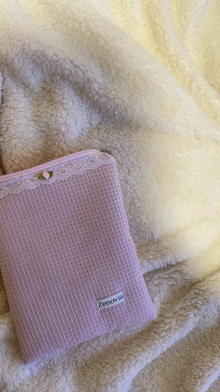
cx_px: 89
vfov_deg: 66.1
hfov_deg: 40.0
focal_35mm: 29
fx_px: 301
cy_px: 200
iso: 250
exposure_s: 1/60
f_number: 1.6
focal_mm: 4.2
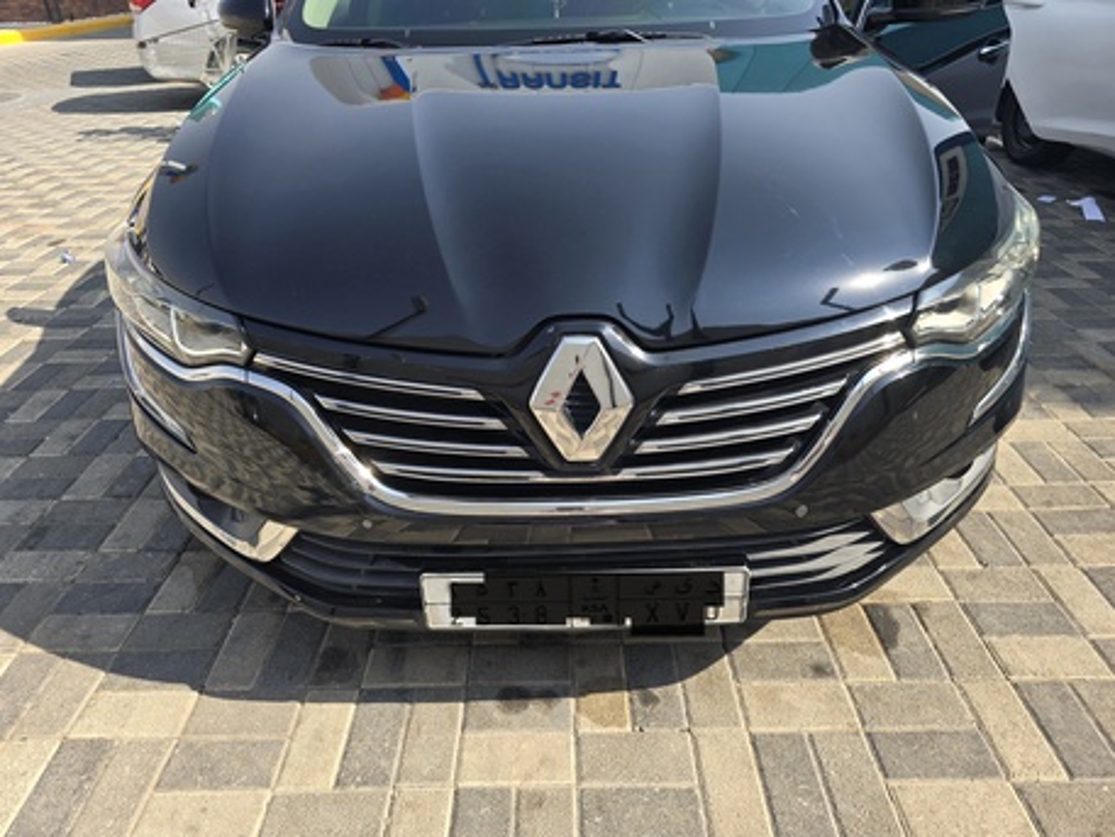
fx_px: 741
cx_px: 558
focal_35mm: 23
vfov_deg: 58.9
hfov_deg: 73.9
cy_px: 418
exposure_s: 1/323
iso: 12
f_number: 1.7
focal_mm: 6.3
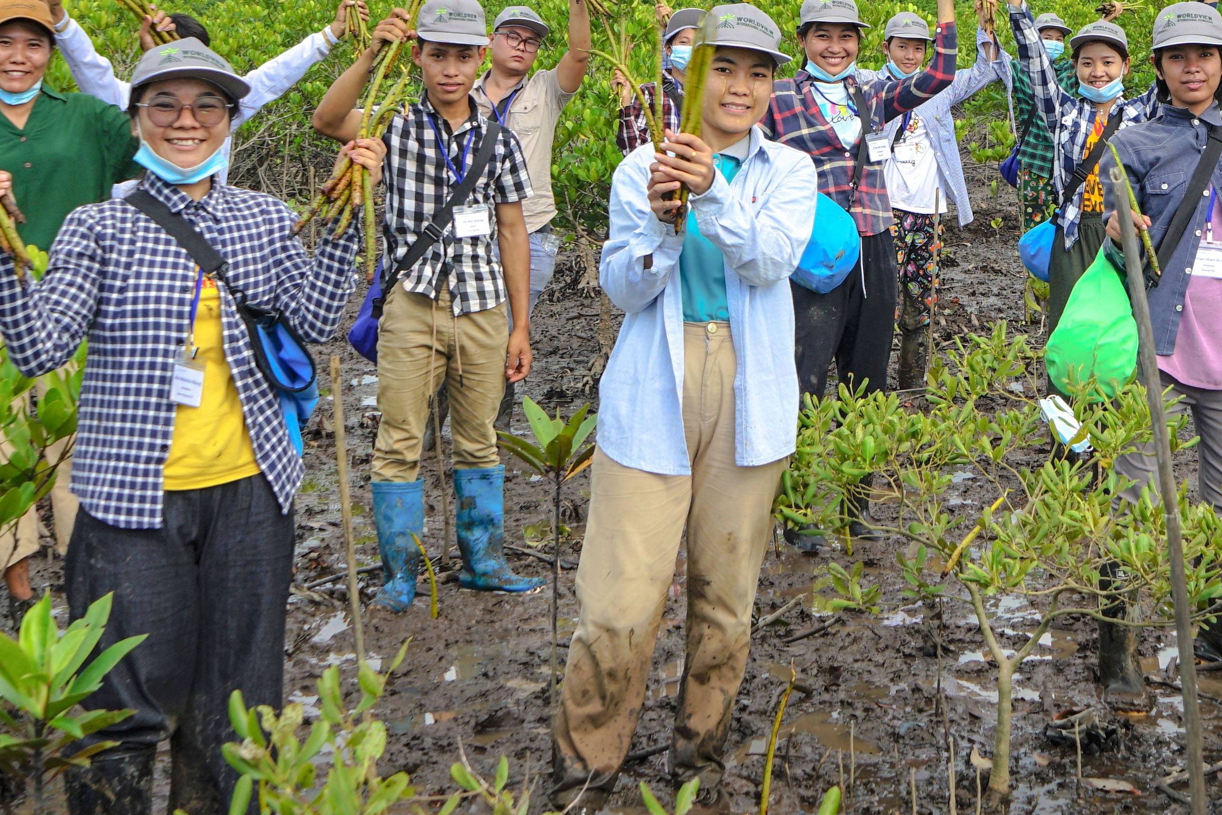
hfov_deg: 29.4
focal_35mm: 67
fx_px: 2274
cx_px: 970
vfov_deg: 19.8
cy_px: 36
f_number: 9
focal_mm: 28
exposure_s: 1/100
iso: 100
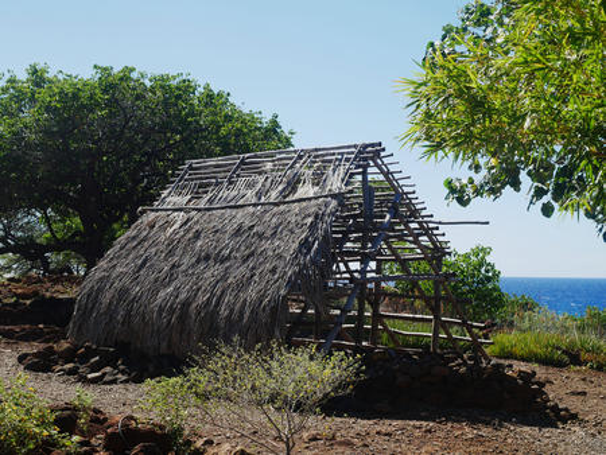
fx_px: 946
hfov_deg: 35.5
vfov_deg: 27.1
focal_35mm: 54
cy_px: 228
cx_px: 303
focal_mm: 27
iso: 200
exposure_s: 1/500
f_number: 6.3
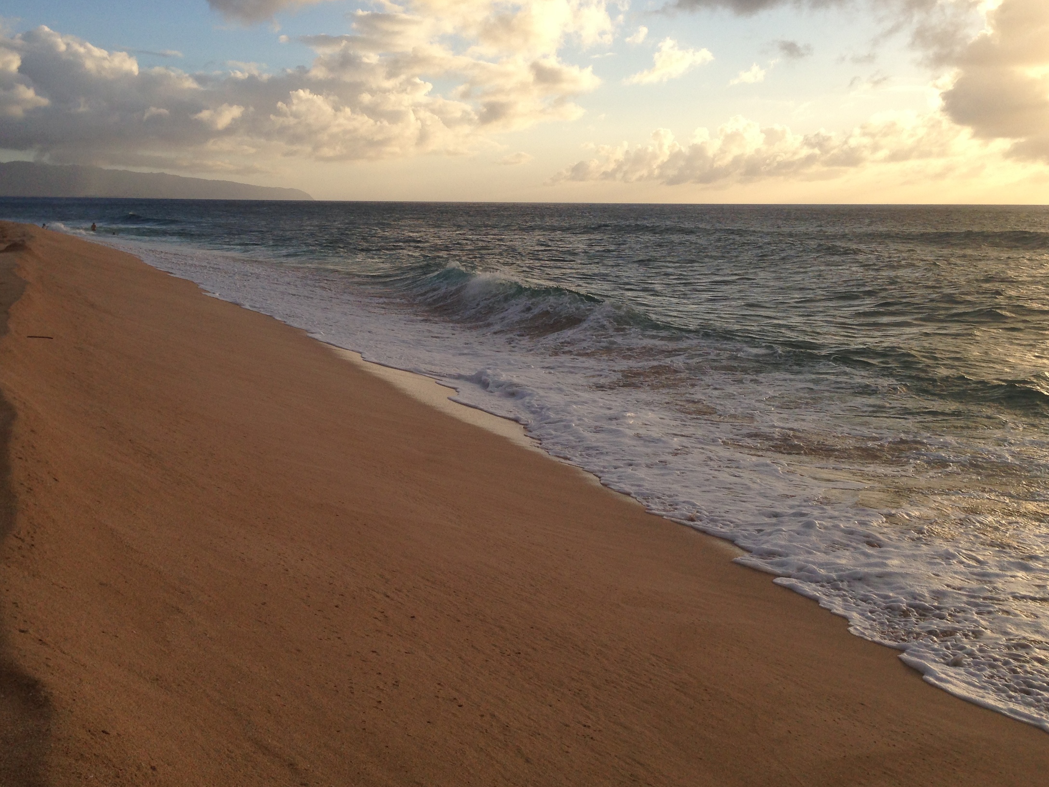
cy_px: 337
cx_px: 480
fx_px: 1151
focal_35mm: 38
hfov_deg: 48.9
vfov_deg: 37.6
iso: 50
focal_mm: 4.12
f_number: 2.4
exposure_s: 1/1391
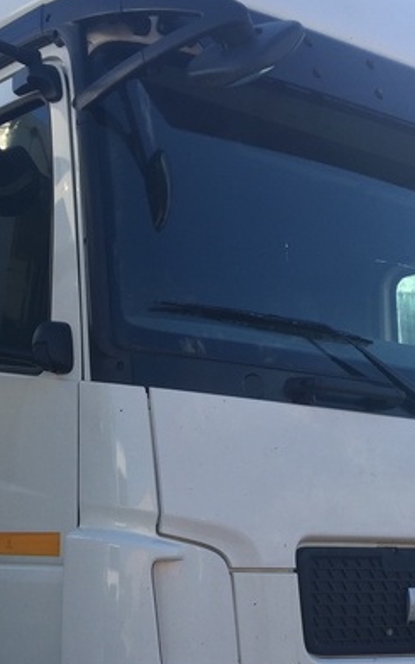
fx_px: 1158
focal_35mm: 64
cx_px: 183
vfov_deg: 30.9
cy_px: 566
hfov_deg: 20.3
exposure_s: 1/807
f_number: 2.2
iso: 32
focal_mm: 4.15
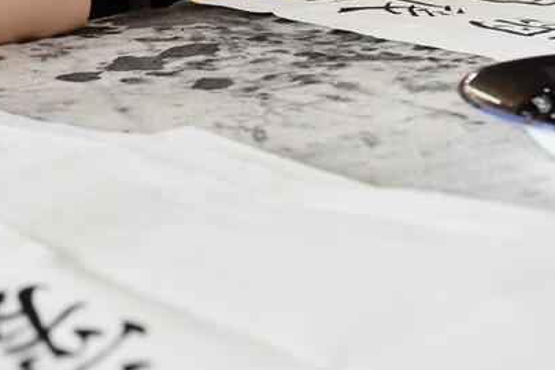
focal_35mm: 86
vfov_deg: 15.4
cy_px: -60
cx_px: -90
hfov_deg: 22.1
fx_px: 1326
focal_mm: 29
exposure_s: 1/125
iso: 2000
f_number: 5.6
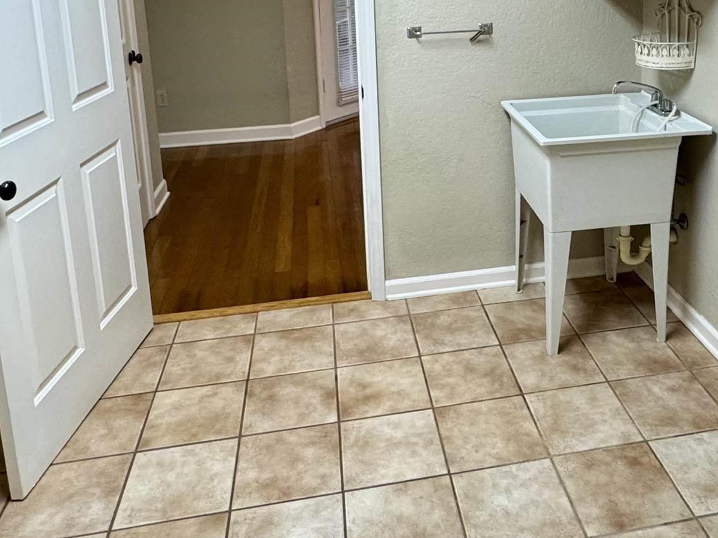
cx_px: 470
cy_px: 75
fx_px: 747
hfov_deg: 50.6
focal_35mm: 36
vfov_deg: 37.6
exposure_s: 1/120
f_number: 2.2
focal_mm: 2.22
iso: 250
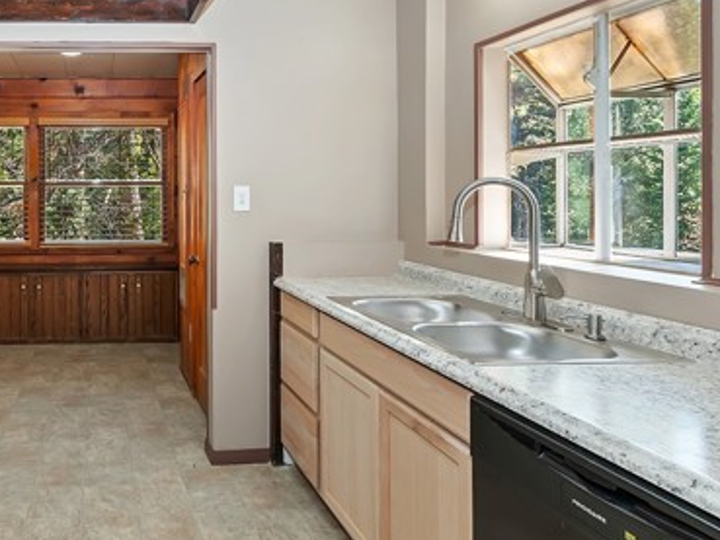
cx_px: 127
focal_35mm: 25
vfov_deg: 54.0
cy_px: 188
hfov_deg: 62.5
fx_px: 520
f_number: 8
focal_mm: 10
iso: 360
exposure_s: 1/30
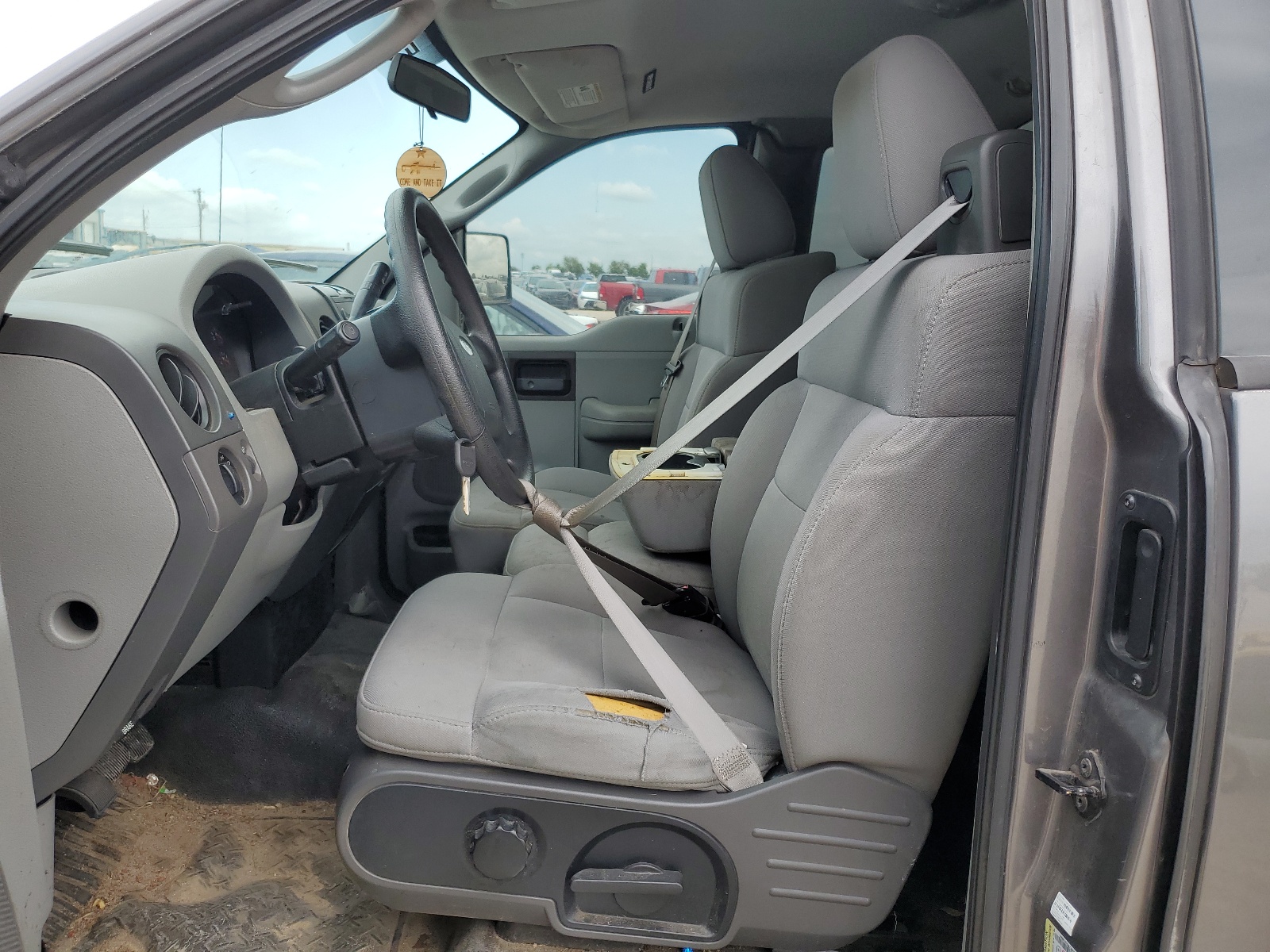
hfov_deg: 67.3
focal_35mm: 26
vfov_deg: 53.1
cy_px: 476
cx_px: 635
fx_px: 954
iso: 50
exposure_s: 1/714
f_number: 1.5
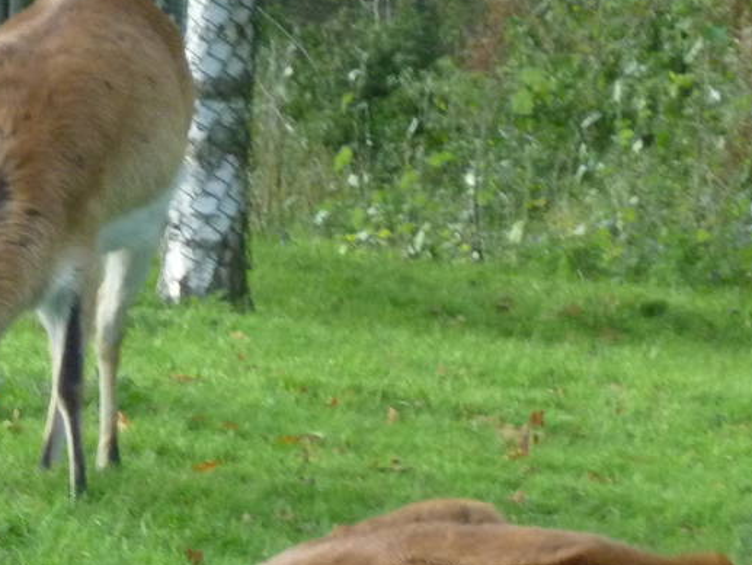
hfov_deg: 3.2
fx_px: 13450
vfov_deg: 2.4
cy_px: 386
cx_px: -273
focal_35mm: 619
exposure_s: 1/125
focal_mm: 36
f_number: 5.9
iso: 400
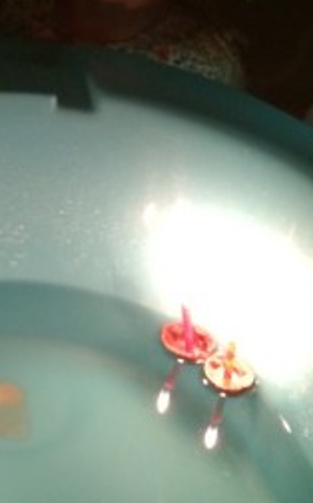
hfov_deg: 18.1
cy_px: 163
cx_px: 0
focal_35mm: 70
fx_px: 958
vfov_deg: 29.2
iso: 400
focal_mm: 4.15
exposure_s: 1/15
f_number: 2.2
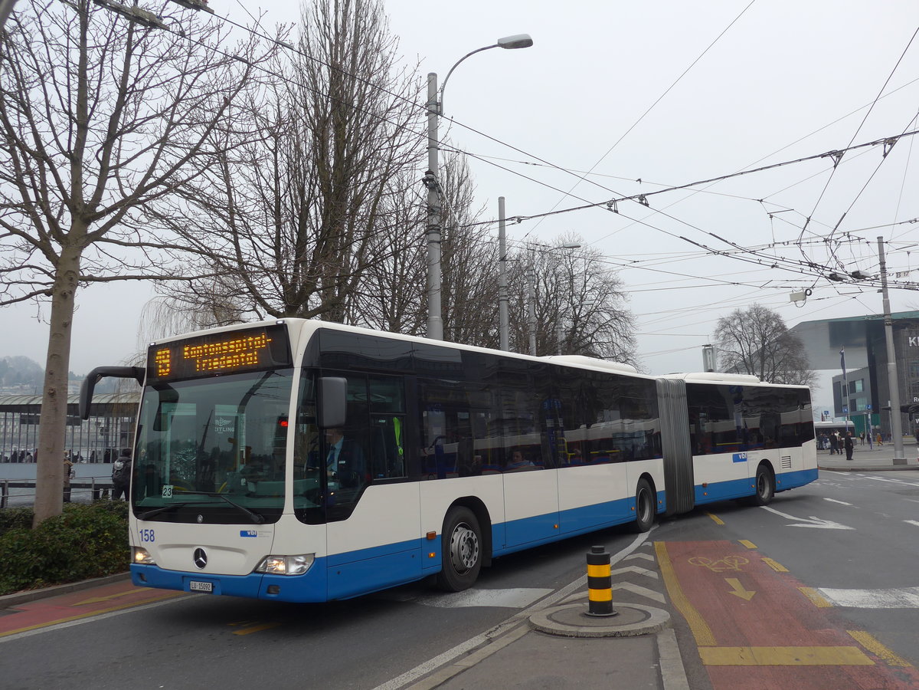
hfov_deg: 61.7
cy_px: 345
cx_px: 460
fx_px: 770
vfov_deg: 48.2
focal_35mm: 29
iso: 80
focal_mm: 6
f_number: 2.8
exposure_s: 1/200
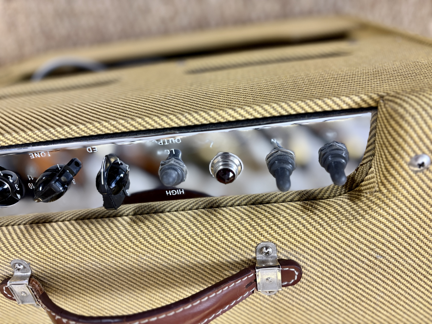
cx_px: 216
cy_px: 162
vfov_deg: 53.1
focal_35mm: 26
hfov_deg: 67.3
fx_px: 324
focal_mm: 5.96
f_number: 1.6
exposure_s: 1/51
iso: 250
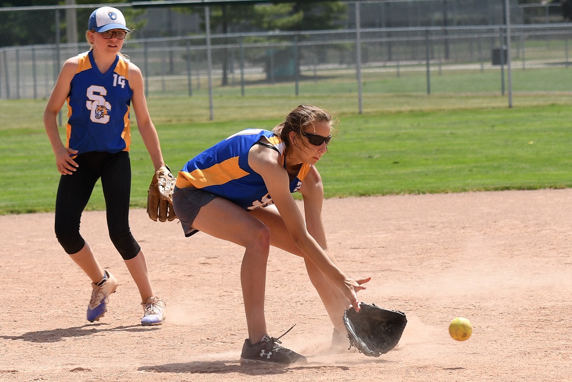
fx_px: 1788
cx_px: 286
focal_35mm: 112
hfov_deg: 18.2
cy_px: 191
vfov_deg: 12.2
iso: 110
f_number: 4
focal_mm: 75
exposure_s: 1/1000
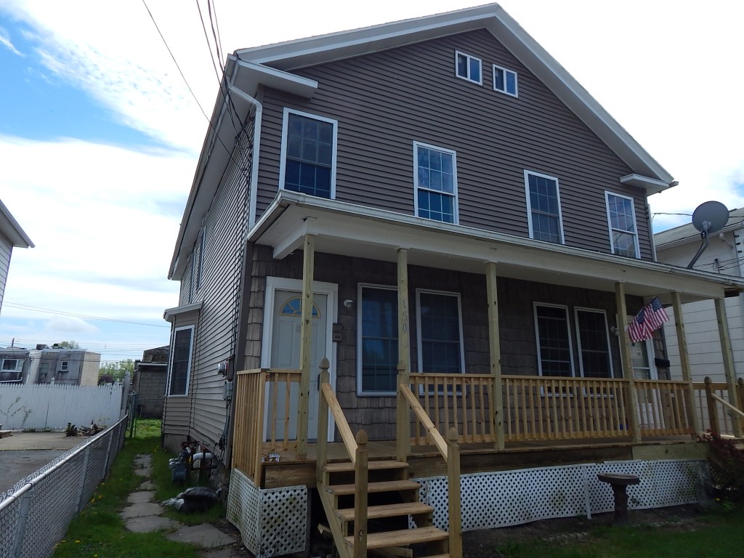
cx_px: 372
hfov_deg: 73.9
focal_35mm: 23
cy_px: 279
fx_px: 494
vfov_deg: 58.9
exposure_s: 1/1500
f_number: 3
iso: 125
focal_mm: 4
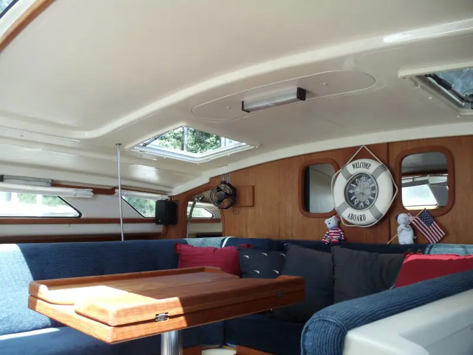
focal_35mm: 44
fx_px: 601
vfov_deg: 32.9
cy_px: 178
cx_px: 236
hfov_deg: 42.9
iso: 100
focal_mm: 6
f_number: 3.5
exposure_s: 1/100
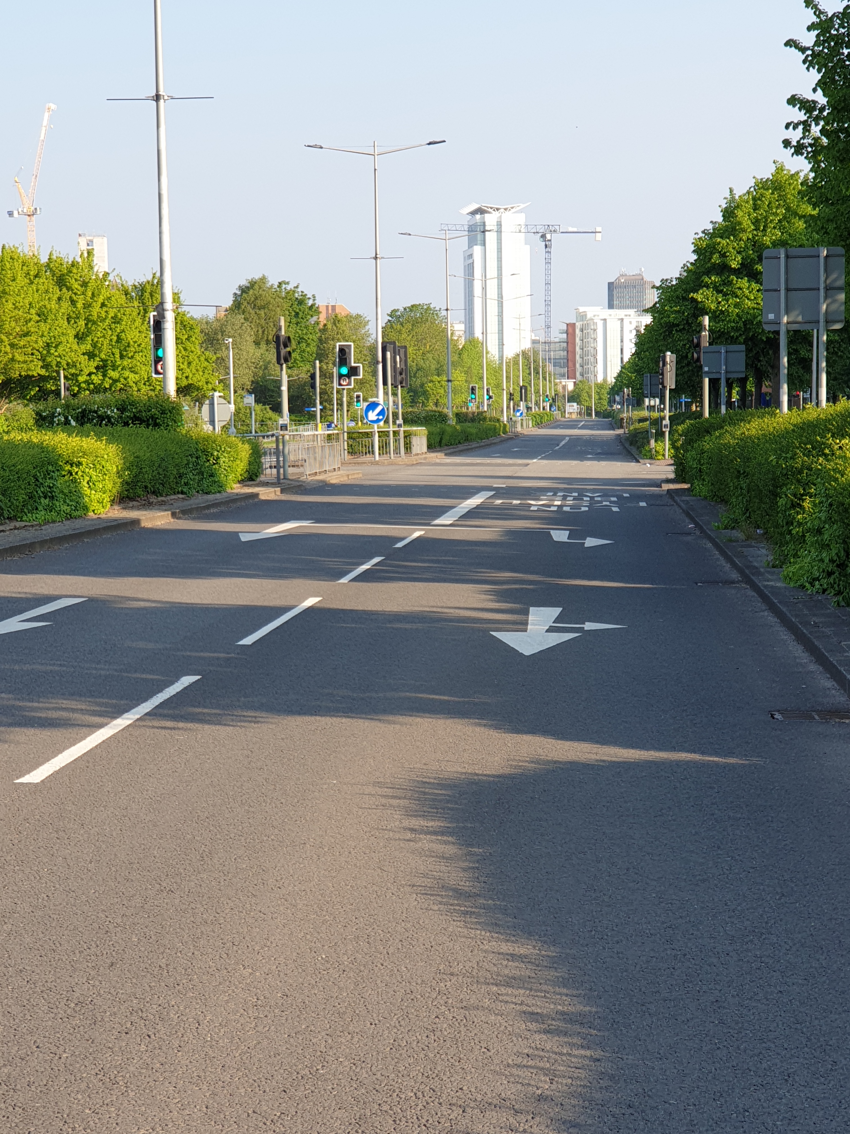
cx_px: 425
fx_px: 1702
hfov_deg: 28.0
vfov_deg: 36.8
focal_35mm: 52
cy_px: 567
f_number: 2.4
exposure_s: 1/322
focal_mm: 6
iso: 100
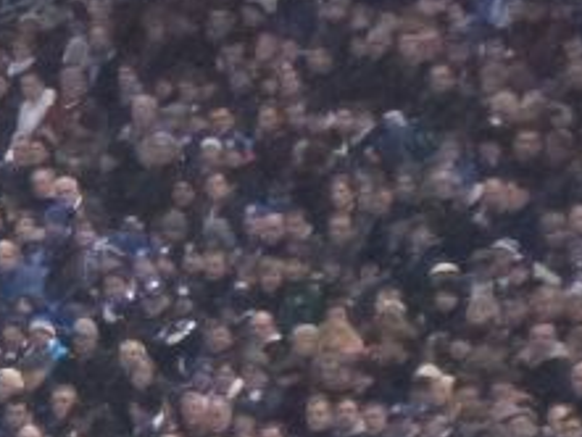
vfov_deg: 1.5
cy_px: 787
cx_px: -313
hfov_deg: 2.0
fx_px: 16620
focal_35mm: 988
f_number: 5.4
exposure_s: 1/30
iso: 800
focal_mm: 32.6
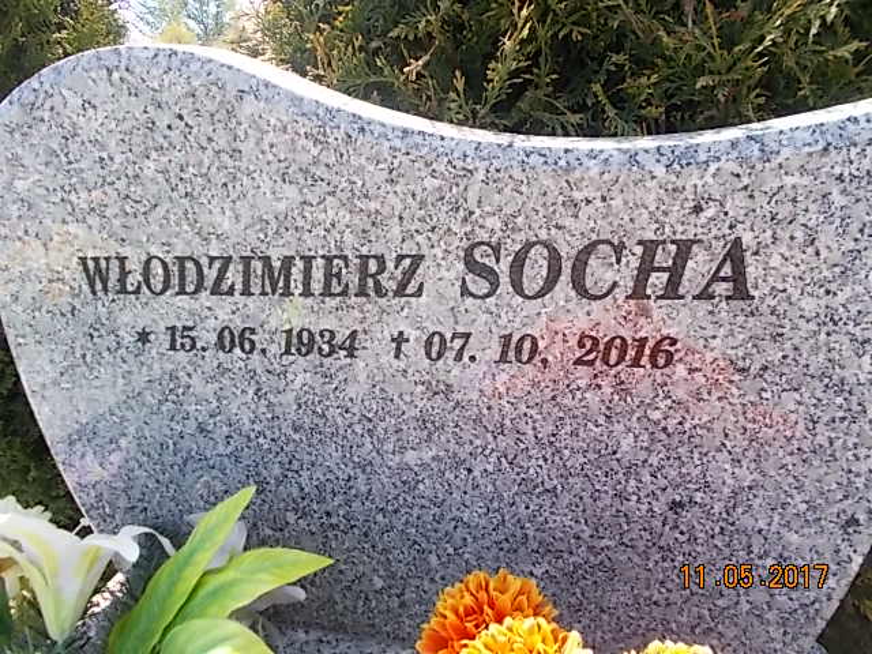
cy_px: 327
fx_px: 655
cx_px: 436
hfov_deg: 67.3
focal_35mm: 26
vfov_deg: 53.1
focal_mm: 4.6
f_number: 3.2
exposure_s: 1/200
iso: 80
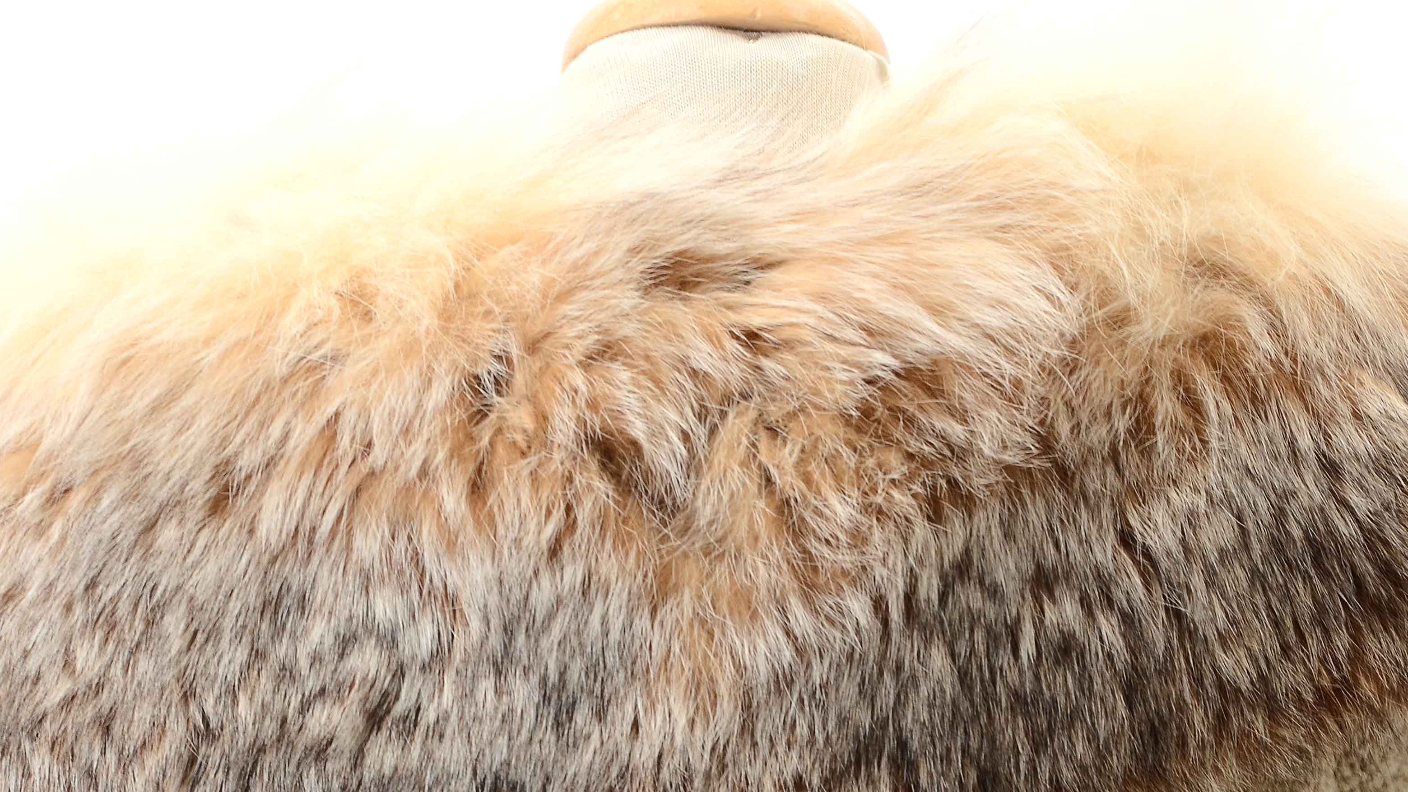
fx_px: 8325
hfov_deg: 9.7
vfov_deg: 5.4
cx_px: 747
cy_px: 714
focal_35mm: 223
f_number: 7.1
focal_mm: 90
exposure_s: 1/80
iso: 160
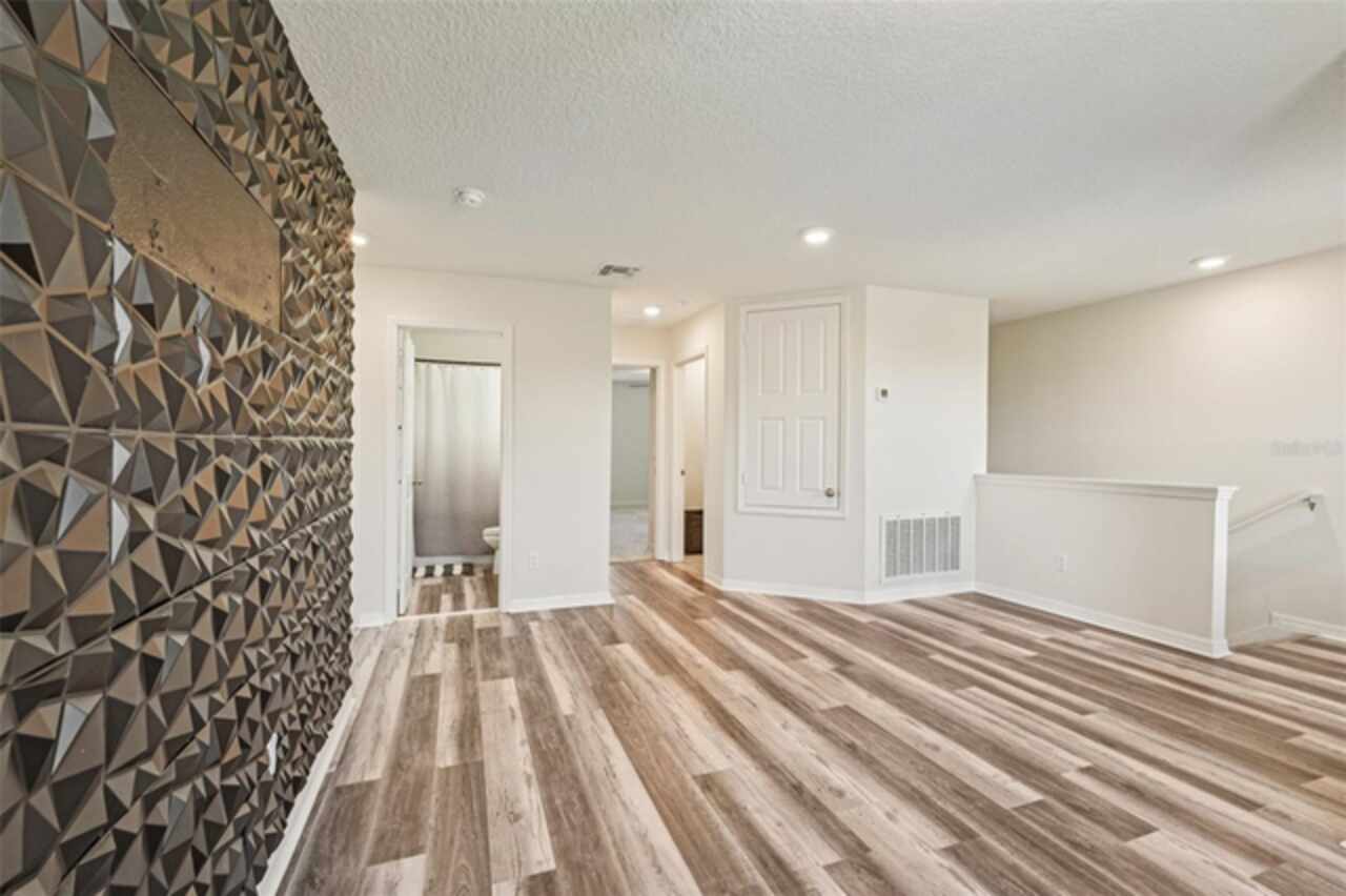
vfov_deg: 73.7
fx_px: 598
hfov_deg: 96.8
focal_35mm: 16
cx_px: 673
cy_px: 448
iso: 400
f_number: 8
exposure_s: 1/8
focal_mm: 16
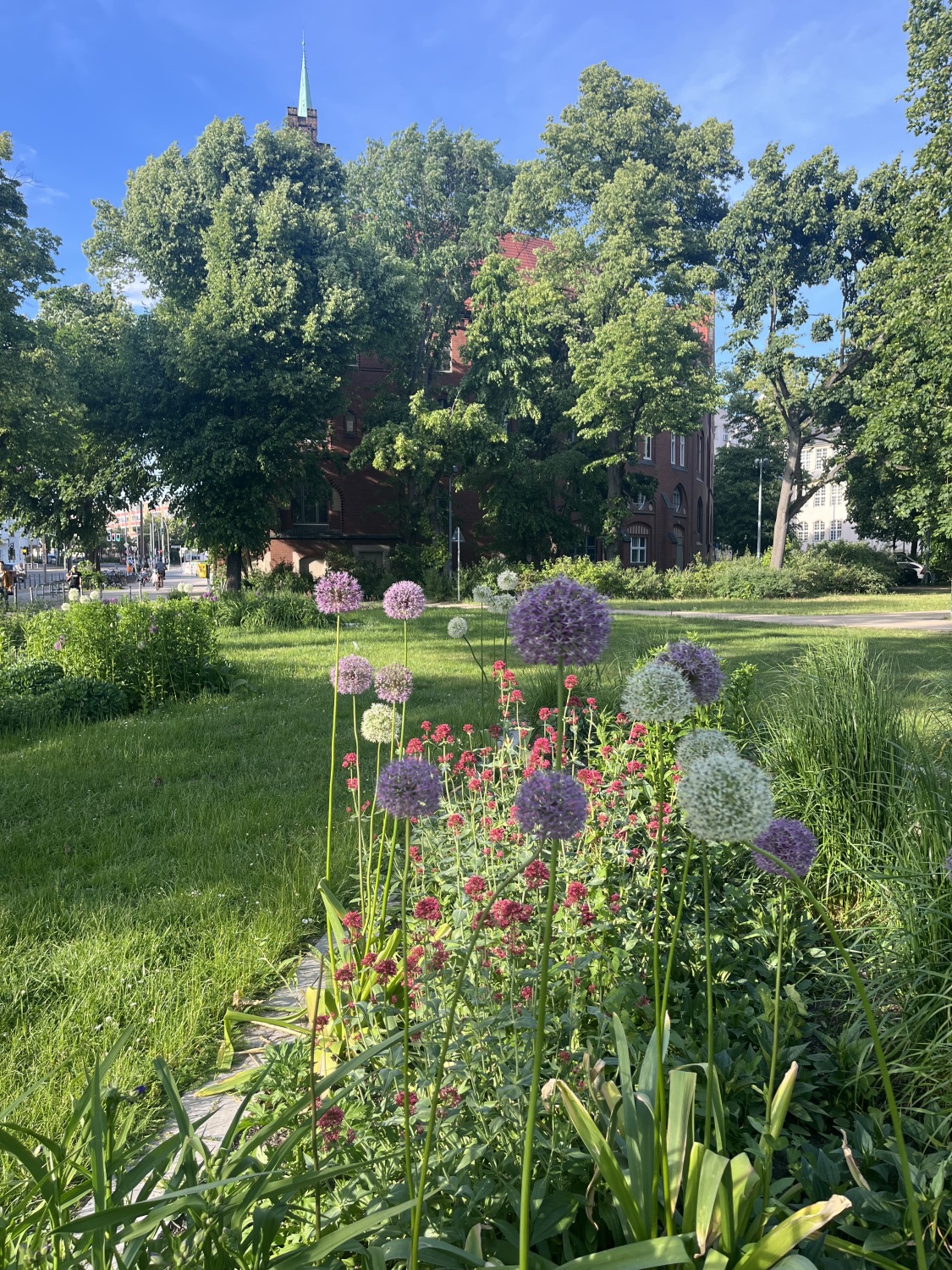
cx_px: 476
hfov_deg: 53.1
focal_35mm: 26
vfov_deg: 67.3
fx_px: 953
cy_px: 635
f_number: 1.6
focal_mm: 5.1
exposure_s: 1/598
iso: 50
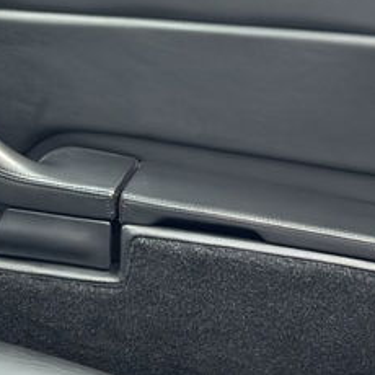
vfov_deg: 9.2
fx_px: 2316
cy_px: 329
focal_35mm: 189
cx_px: 5
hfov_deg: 9.2
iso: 80
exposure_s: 1/214
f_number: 1.78
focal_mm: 6.86
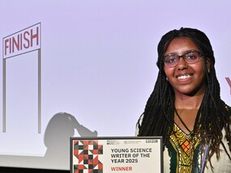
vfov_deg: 17.8
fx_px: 554
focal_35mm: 83
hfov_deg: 23.2
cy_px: 112
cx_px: 185
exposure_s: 1/200
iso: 6400
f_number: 7.1
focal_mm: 41
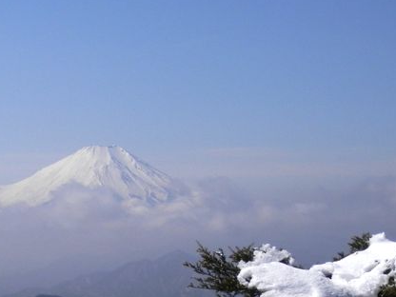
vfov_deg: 11.6
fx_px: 1453
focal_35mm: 127
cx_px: 128
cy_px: 234
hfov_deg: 15.5
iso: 80
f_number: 12.4
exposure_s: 1/320
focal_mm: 11.9
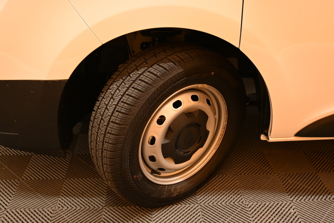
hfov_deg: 51.3
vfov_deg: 35.5
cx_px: 167
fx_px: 348
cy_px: 112
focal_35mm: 38
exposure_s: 1/40
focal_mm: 25
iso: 1250
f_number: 4.2
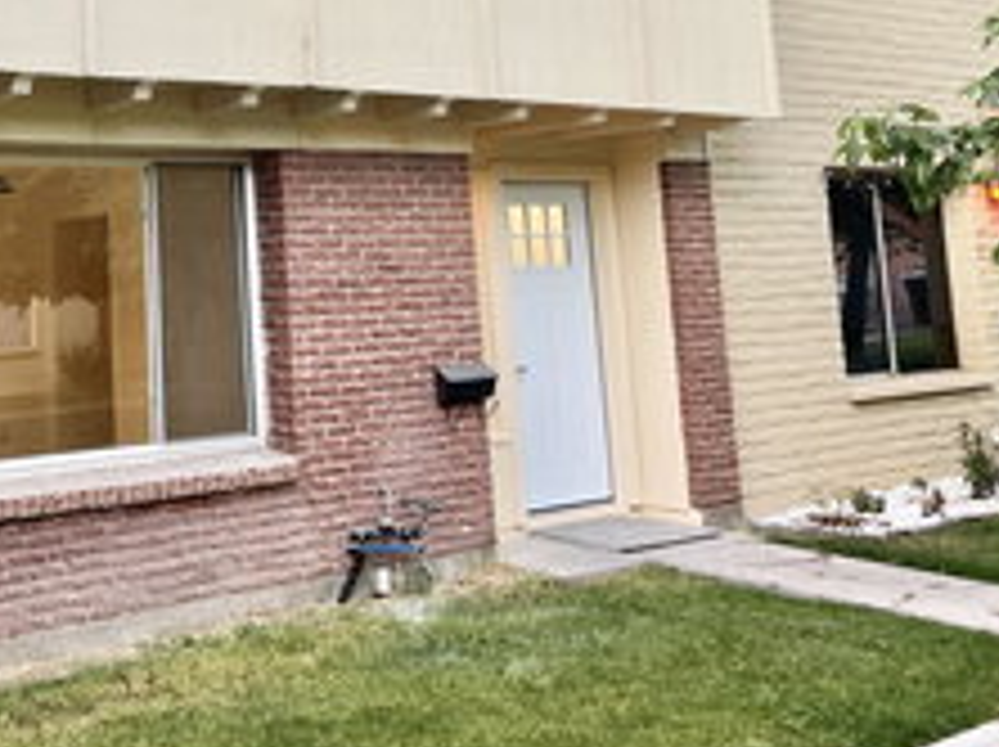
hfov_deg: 36.9
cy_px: 94
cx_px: 200
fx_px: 1441
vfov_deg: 28.1
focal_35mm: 50
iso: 50
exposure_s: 1/121
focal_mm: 4.2
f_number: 1.6
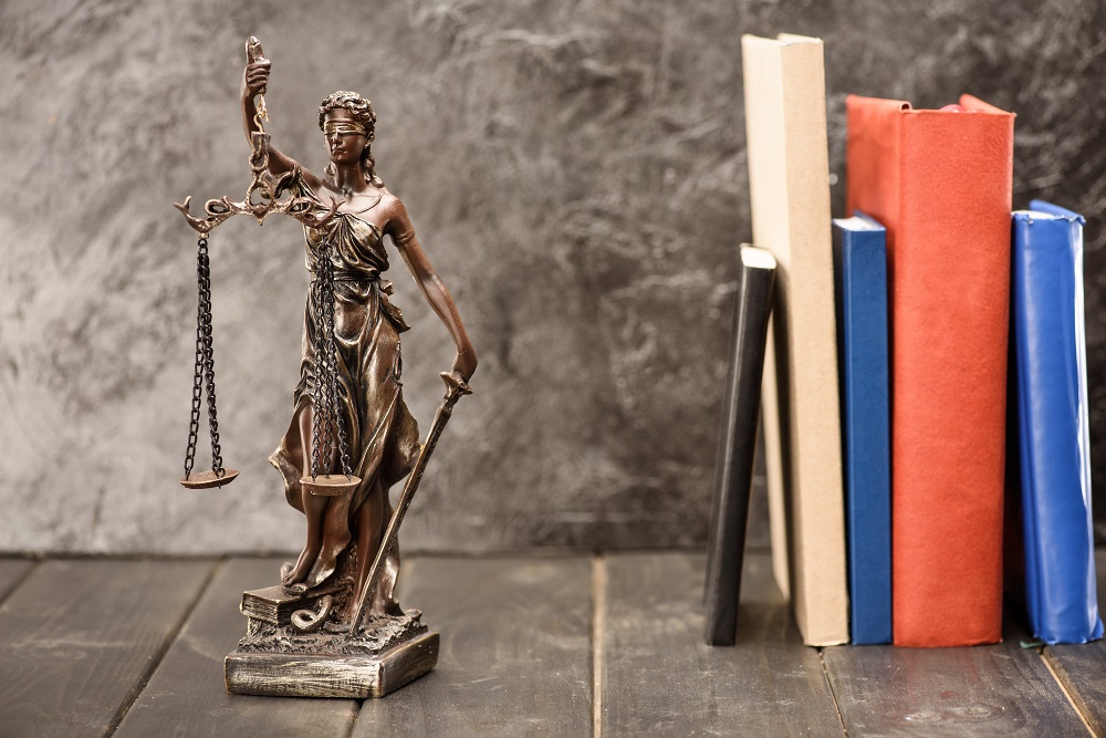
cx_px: 553
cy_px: 369
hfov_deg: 19.5
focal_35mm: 105
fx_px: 3226
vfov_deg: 13.0
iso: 100
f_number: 5.6
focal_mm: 105
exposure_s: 1/160
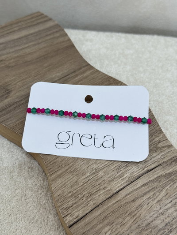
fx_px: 327
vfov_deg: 39.6
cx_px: 88
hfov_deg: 30.3
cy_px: 118
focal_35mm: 48
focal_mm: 6.76
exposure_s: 1/100
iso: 64
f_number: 1.78
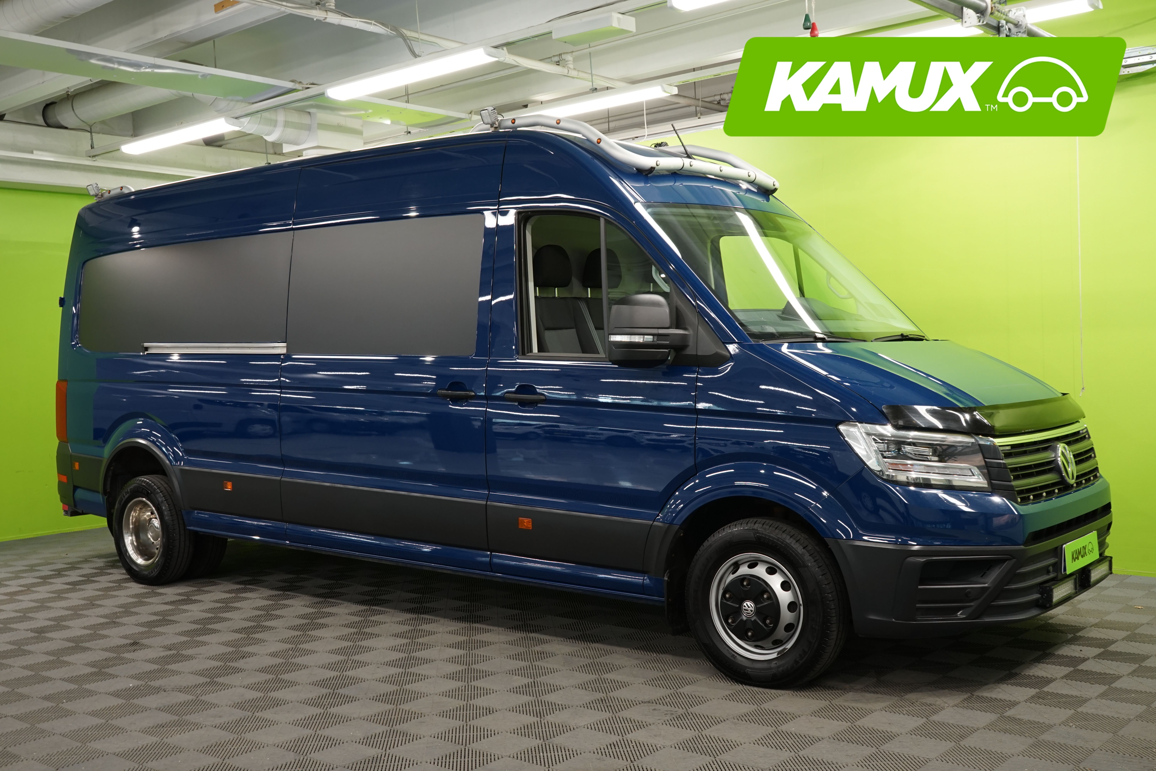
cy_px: 386
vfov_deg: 35.9
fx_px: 1188
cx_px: 578
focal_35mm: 37
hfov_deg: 51.9
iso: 500
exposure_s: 1/10
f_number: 11
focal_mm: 37
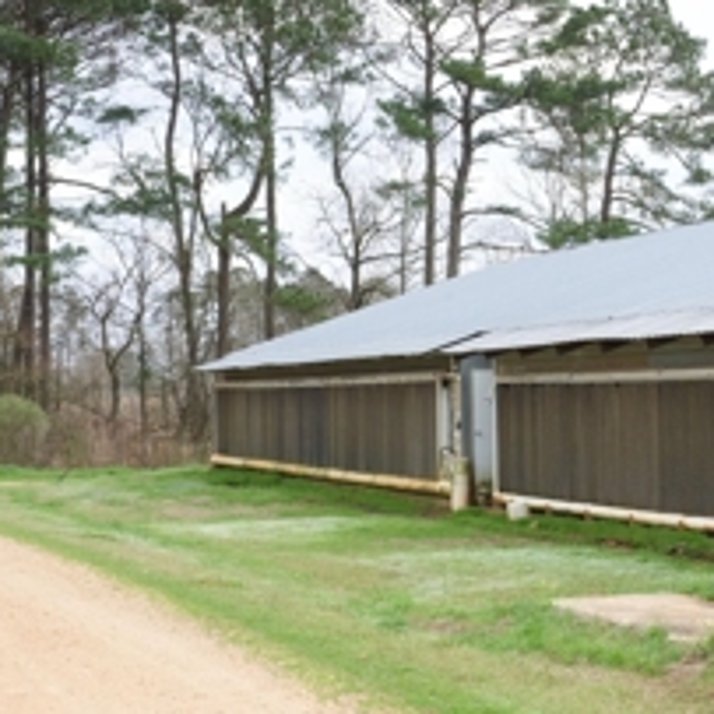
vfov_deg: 18.5
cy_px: 397
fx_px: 2194
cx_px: 767
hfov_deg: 17.9
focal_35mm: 94
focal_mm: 50
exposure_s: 1/80
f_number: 16
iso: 400
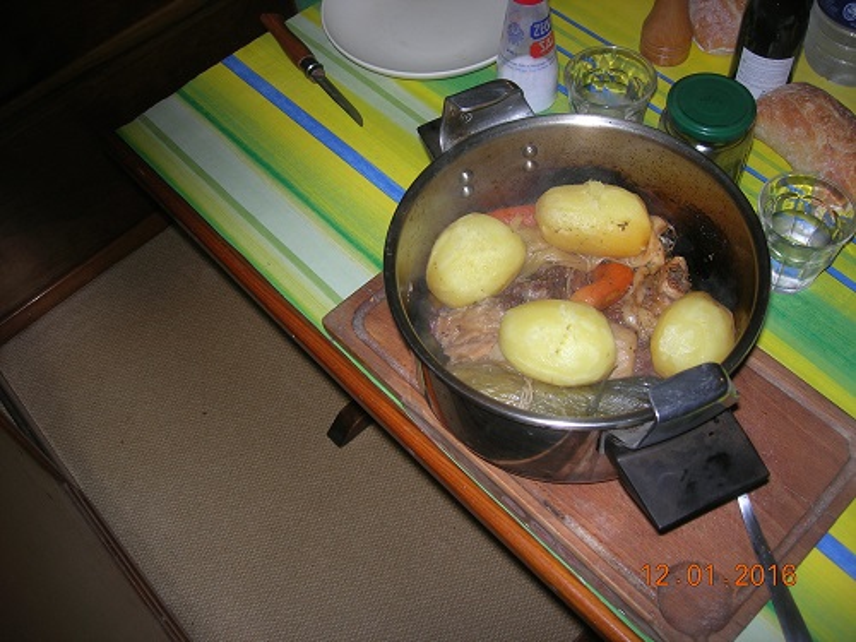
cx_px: 428
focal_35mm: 38
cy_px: 321
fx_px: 940
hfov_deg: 49.0
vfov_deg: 37.7
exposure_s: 1/60.1
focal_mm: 7.8
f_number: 2.8
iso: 64
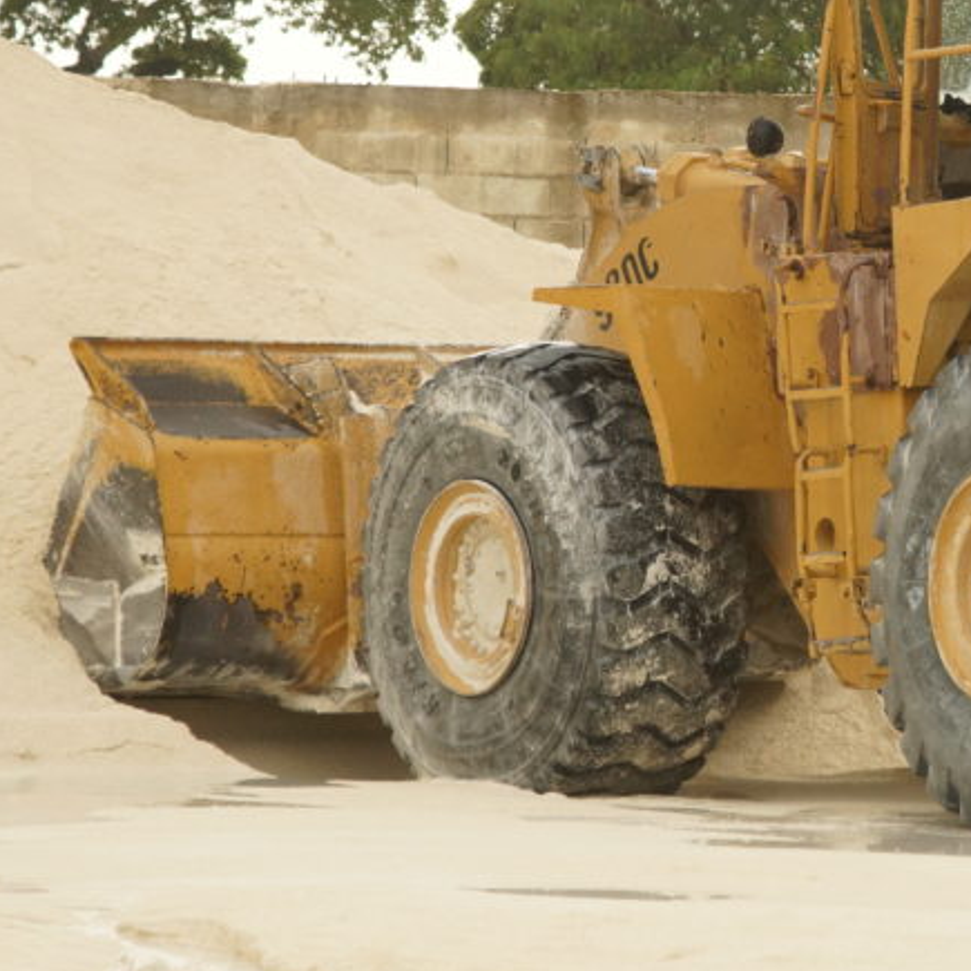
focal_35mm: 270
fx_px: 8569
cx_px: 1013
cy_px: 367
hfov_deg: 6.5
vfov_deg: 6.5
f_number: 8
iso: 800
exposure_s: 1/100
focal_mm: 90
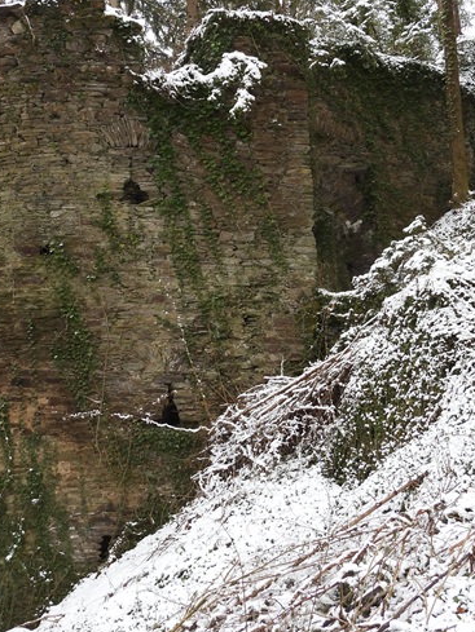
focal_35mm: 54
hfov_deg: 27.0
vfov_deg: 35.5
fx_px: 988
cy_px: 266
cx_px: 226
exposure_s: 1/250
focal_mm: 5.9
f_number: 3.2
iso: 100
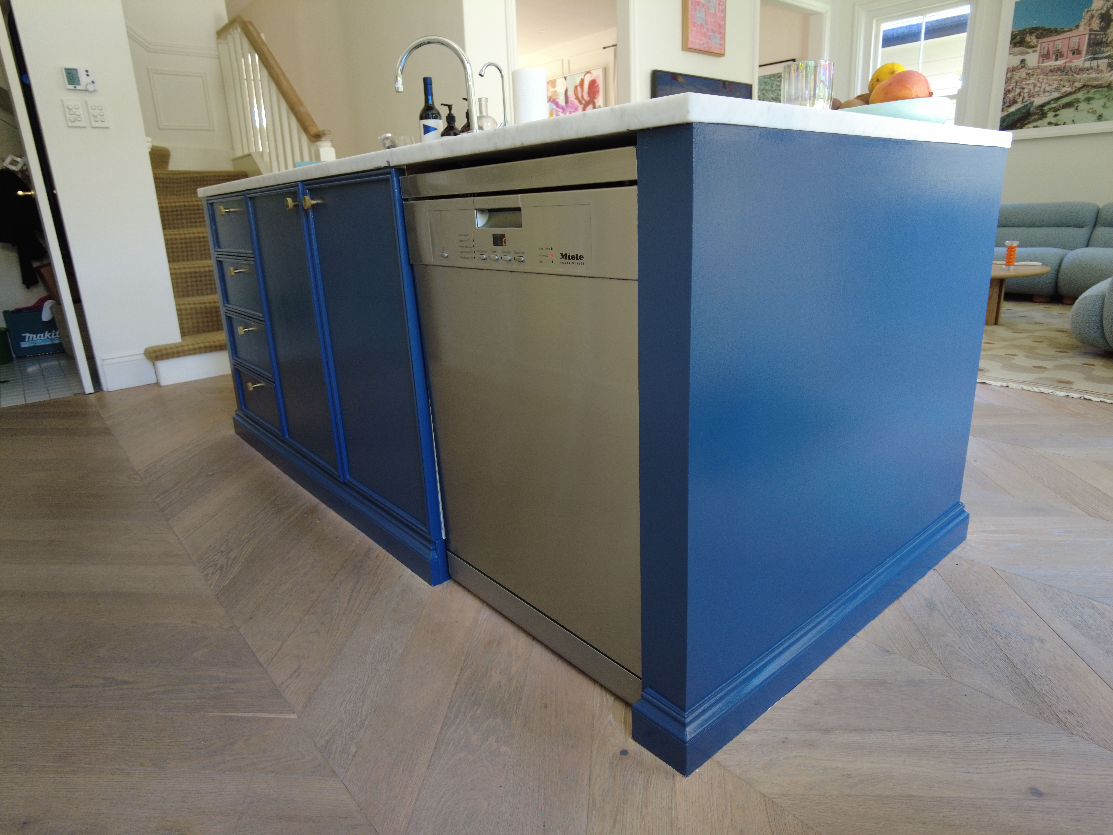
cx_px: 556
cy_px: 418
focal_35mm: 20
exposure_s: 1/15
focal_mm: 4.4
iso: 100
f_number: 1.8
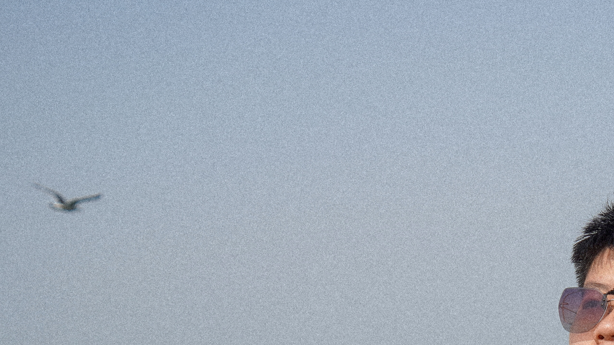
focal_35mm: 107
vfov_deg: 11.0
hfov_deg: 19.4
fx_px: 1742
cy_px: 461
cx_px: 620
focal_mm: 44
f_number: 5
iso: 100
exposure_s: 1/1000
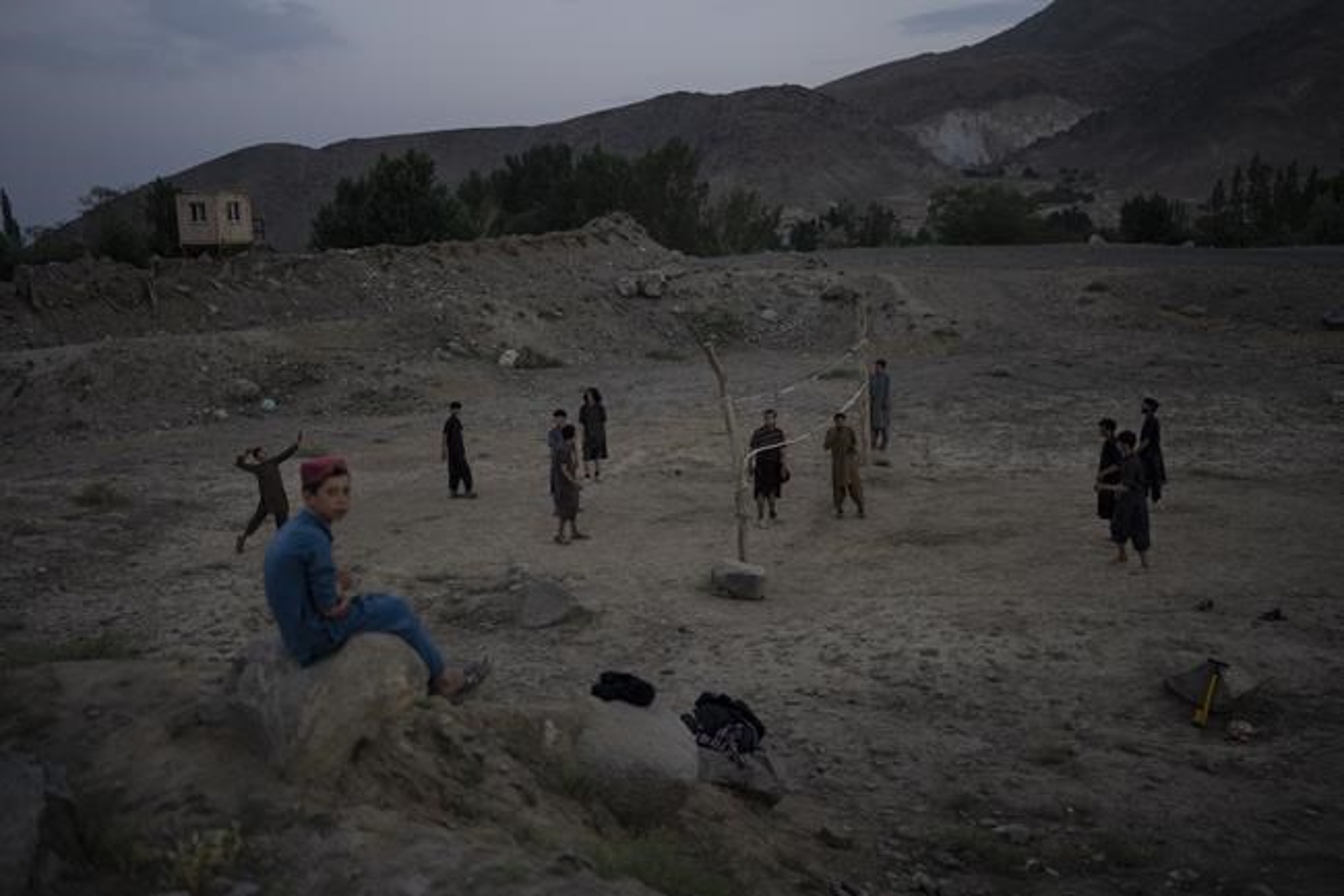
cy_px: 448
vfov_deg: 37.8
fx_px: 1306
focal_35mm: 35
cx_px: 672
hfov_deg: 54.4
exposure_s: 1/640
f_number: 1.4
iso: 500
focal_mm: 35
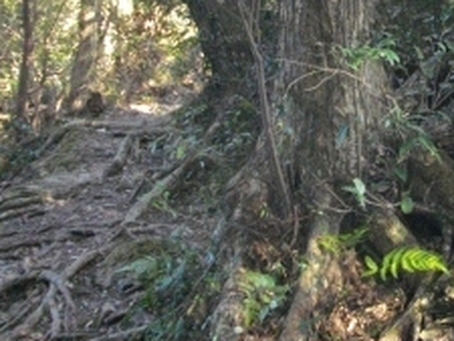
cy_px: 23
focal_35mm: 71
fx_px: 932
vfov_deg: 20.3
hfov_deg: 25.8
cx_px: 470
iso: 700
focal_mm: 5.7
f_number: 2.9
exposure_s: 1/100
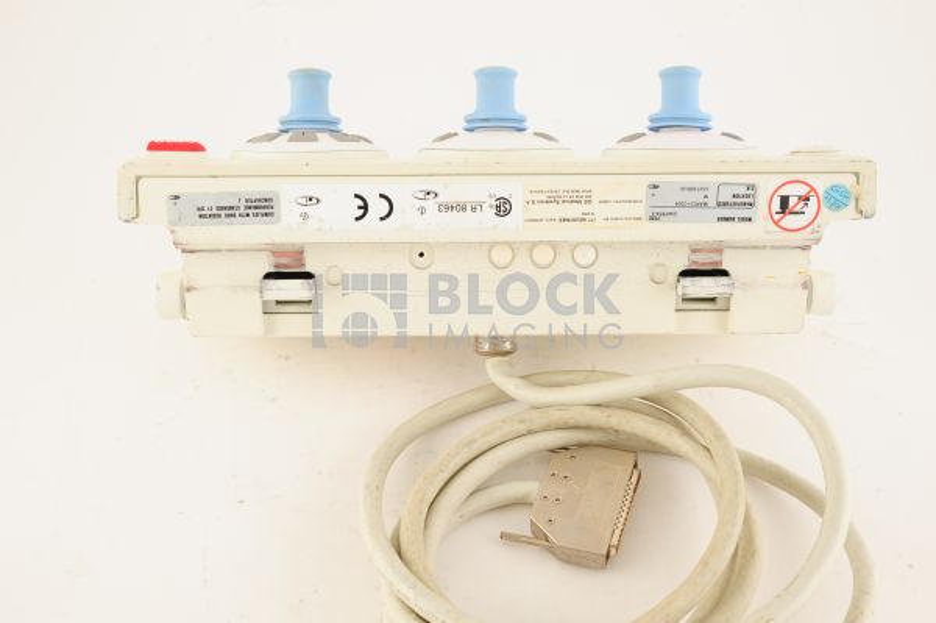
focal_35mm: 50
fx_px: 1299
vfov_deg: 26.9
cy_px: 312
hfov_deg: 39.6
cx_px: 468
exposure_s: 1/125
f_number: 11
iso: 1600
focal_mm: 50
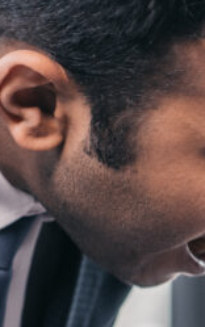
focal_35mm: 356
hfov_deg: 3.6
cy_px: 345
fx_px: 3177
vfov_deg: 5.9
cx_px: 627
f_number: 4
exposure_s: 1/160
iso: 320
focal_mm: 85
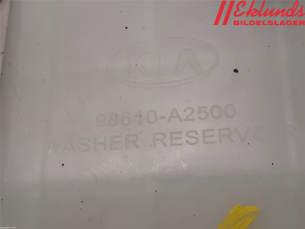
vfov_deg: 53.1
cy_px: 114
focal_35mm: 26
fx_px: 229
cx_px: 152
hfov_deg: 67.3
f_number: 1.7
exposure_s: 1/50
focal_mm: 3.93
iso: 50
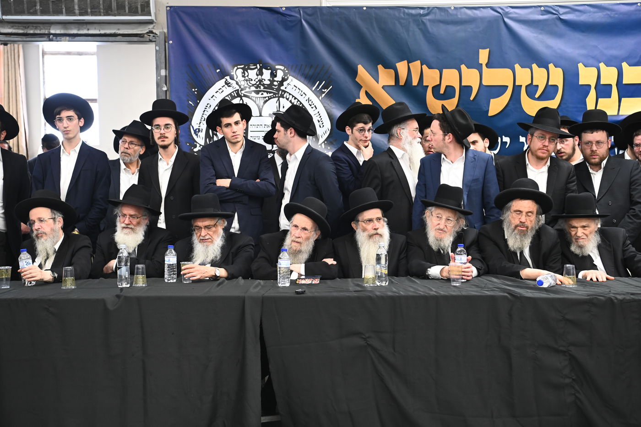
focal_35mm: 56
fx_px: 997
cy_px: 214
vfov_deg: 24.2
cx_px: 320
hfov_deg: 35.7
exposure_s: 1/160
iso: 2000
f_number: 4.5
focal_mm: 56
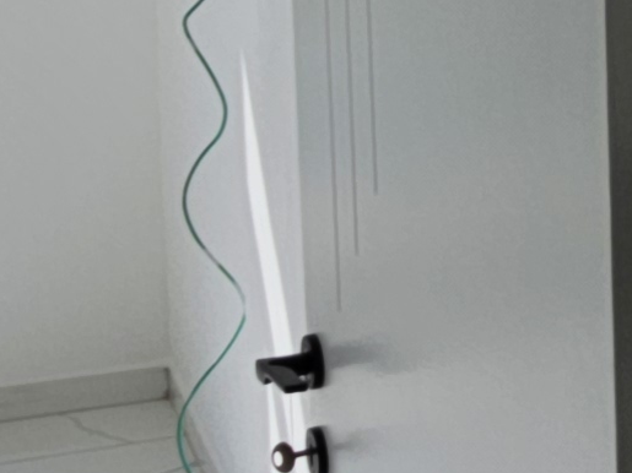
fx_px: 1844
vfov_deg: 14.2
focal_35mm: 101
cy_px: -85
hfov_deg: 18.0
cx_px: 859
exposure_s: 1/1554
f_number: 2.2
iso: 50
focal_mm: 2.2
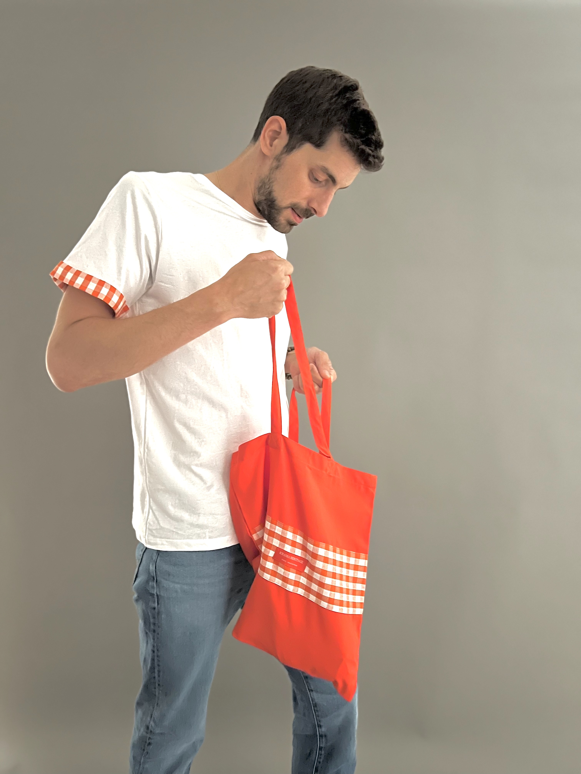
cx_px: 290
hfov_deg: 53.1
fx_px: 582
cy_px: 387
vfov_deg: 67.3
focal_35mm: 26
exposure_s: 1/27
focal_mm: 5.7
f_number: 1.5
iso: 1000
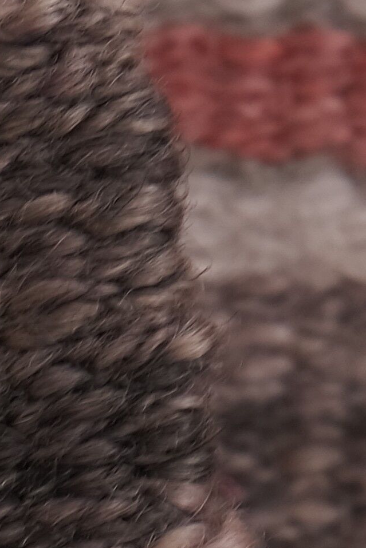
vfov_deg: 3.1
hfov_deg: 2.1
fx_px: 10030
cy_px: 400
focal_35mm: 658
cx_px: -401
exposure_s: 1/160
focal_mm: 67.5
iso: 160
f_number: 13
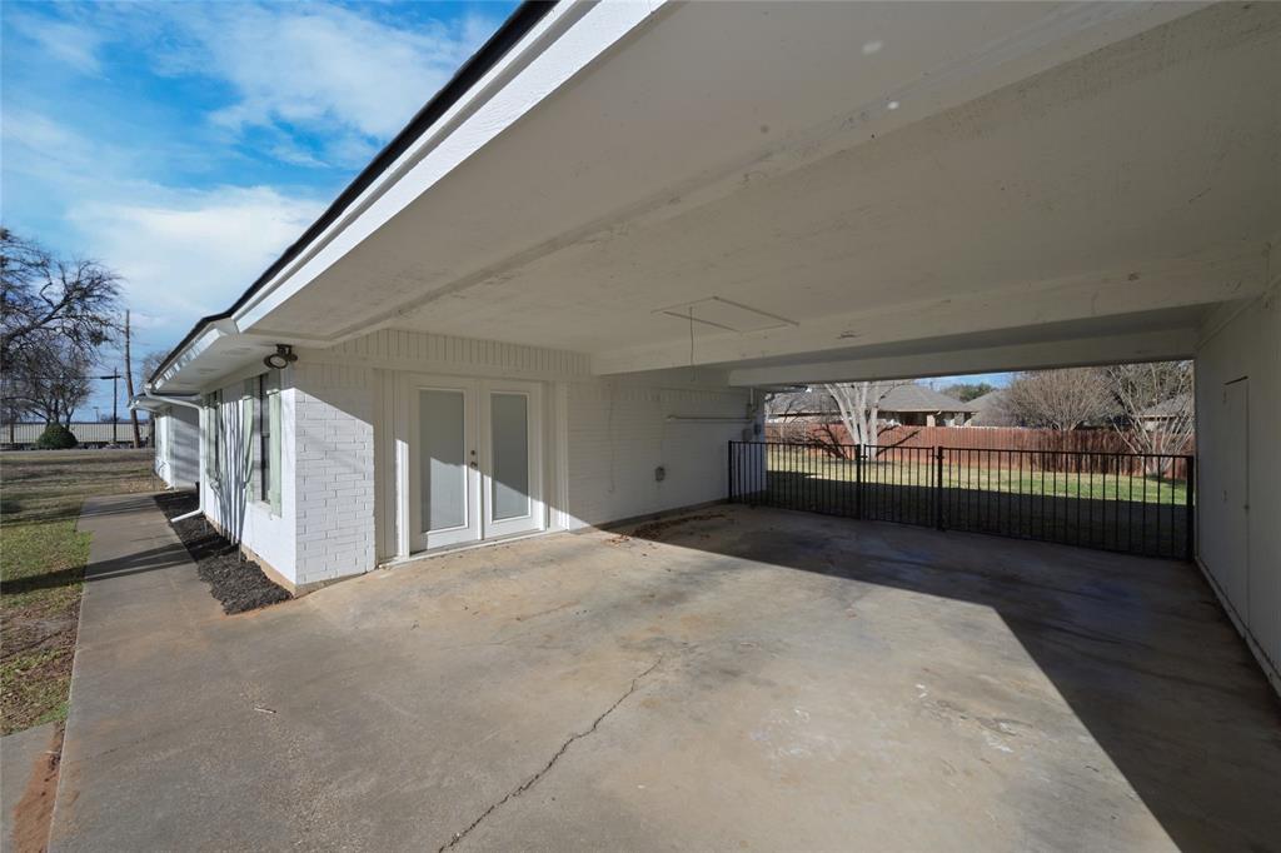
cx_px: 640
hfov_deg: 104.3
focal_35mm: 14
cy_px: 426
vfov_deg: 81.2
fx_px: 498
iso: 200
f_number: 11
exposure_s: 1/500
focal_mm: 14
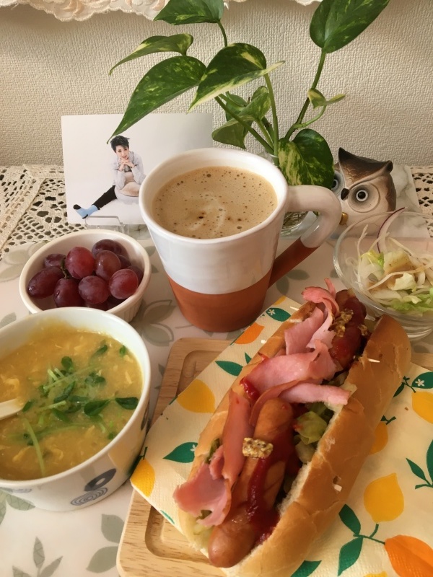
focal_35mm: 29
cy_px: 288
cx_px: 216
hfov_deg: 48.2
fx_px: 484
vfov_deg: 61.7
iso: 50
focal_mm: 4.15
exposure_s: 1/30
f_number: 2.2
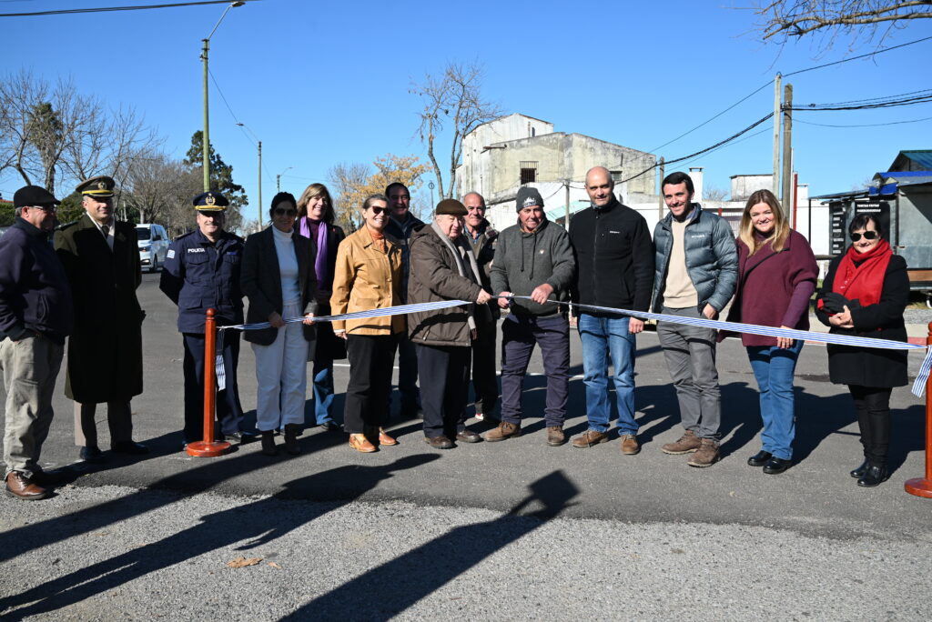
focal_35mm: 35
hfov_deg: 54.4
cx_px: 466
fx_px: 907
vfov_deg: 37.9
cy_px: 311
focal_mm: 35
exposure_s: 1/400
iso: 100
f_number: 7.1
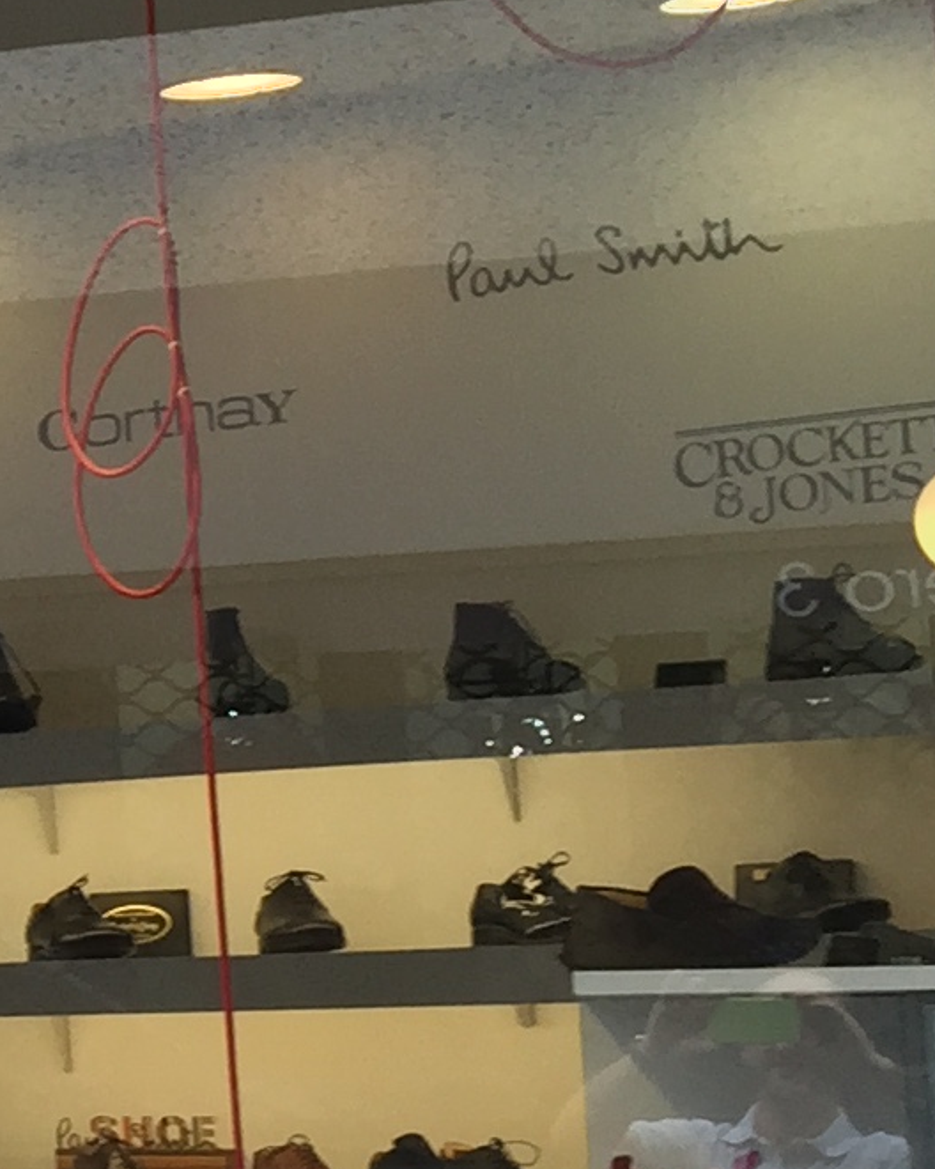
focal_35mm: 140
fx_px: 4843
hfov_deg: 9.4
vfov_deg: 13.8
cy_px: 586
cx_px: -1537
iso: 32
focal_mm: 4.15
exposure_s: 1/120
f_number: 2.2
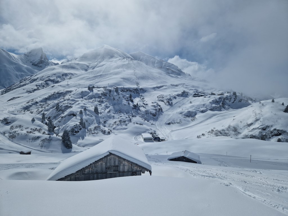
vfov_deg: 58.9
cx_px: 144
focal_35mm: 23
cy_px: 108
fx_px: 191
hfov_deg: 73.9
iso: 50
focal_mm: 5.4
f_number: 1.8
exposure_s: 1/11488
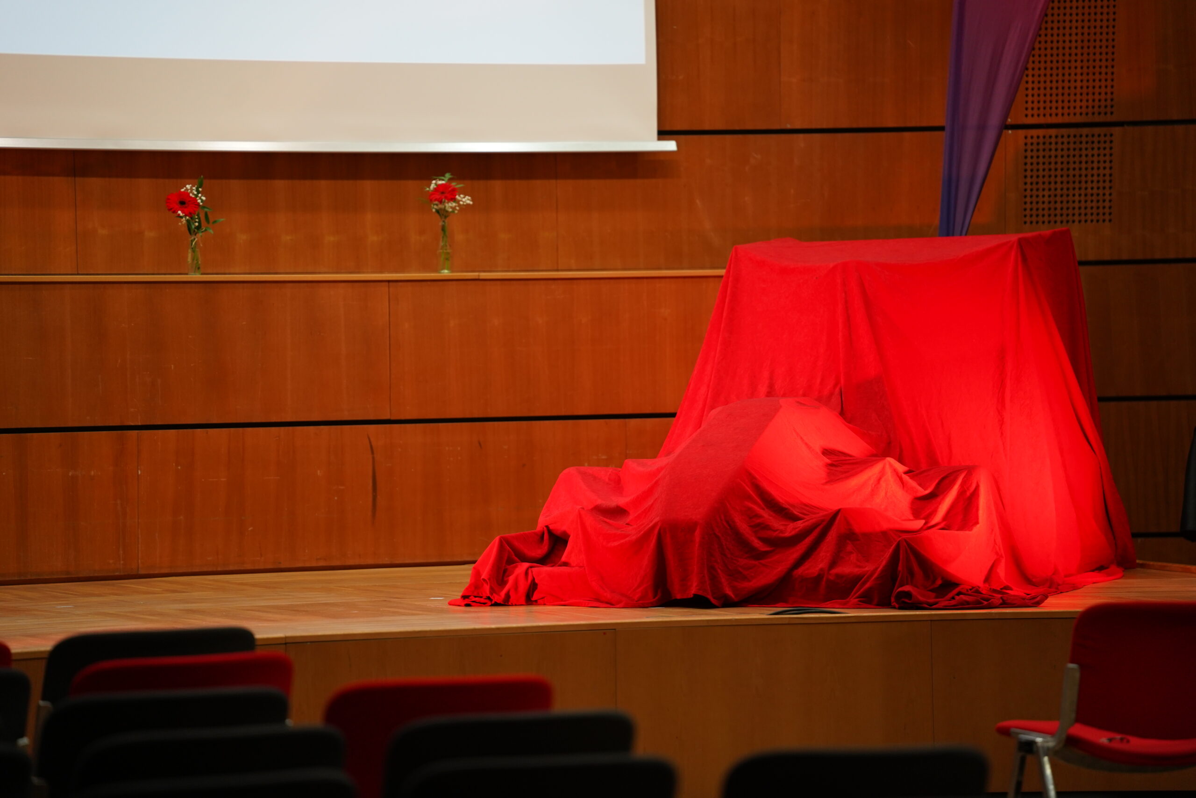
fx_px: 5980
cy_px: 399
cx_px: 598
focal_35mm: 180
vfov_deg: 7.6
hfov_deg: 11.4
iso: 800
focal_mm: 180
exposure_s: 1/160
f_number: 2.8
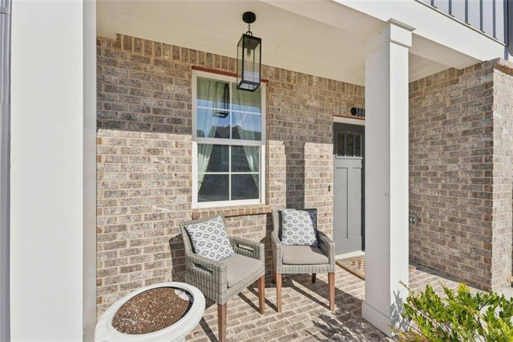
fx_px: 199
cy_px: 171
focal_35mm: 14
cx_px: 256
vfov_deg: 81.2
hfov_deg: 104.3
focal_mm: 14
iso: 100
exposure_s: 1/800
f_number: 8
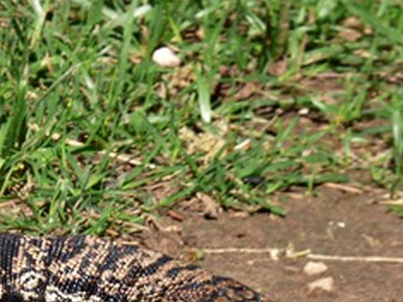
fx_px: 17489
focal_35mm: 1503
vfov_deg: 1.0
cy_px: 331
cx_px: -237
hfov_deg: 1.3
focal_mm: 79.17
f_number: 5.6
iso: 100
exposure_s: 1/500
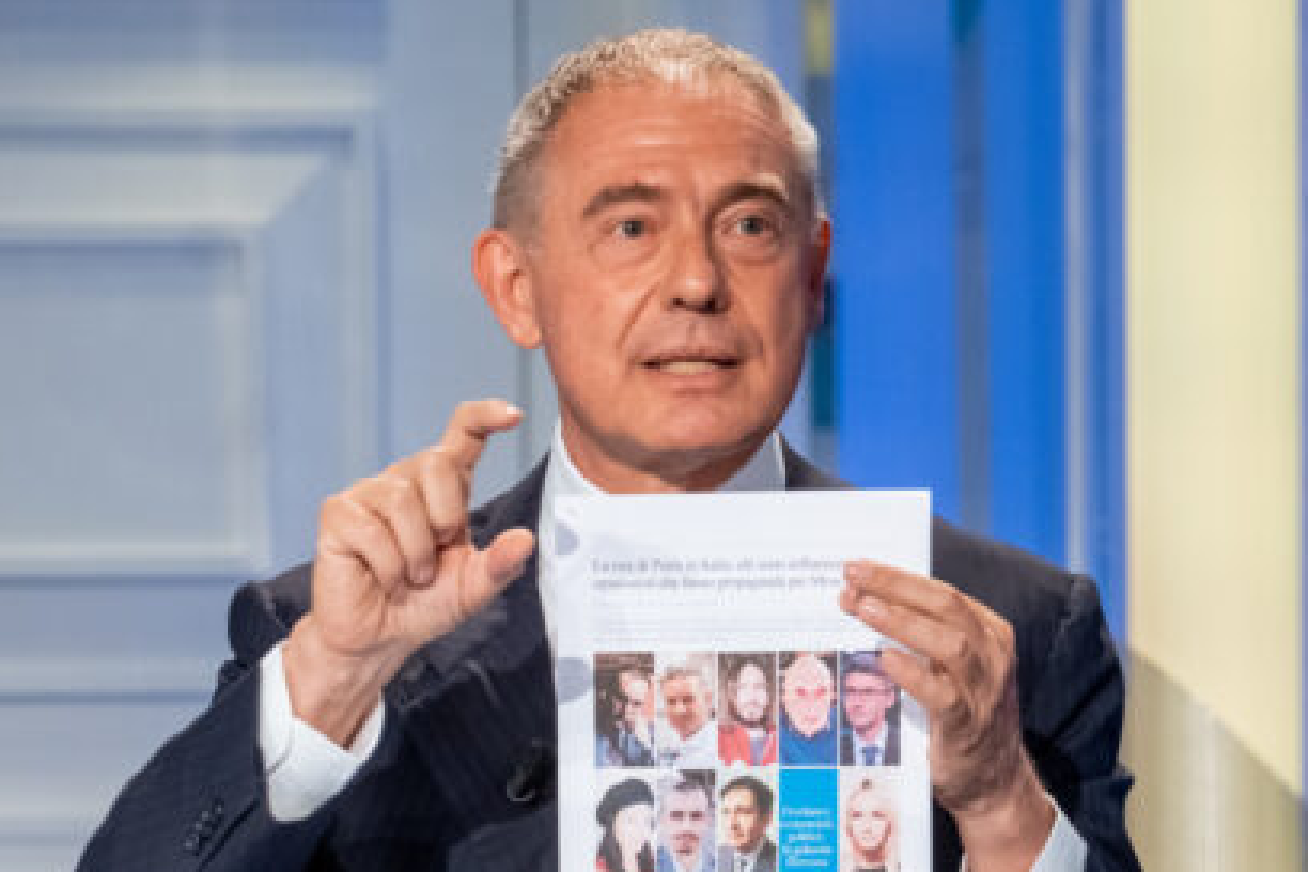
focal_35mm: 466
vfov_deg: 3.0
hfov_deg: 4.4
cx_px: 519
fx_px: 16930
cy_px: 632
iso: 3200
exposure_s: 1/220
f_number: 7.1
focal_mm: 211
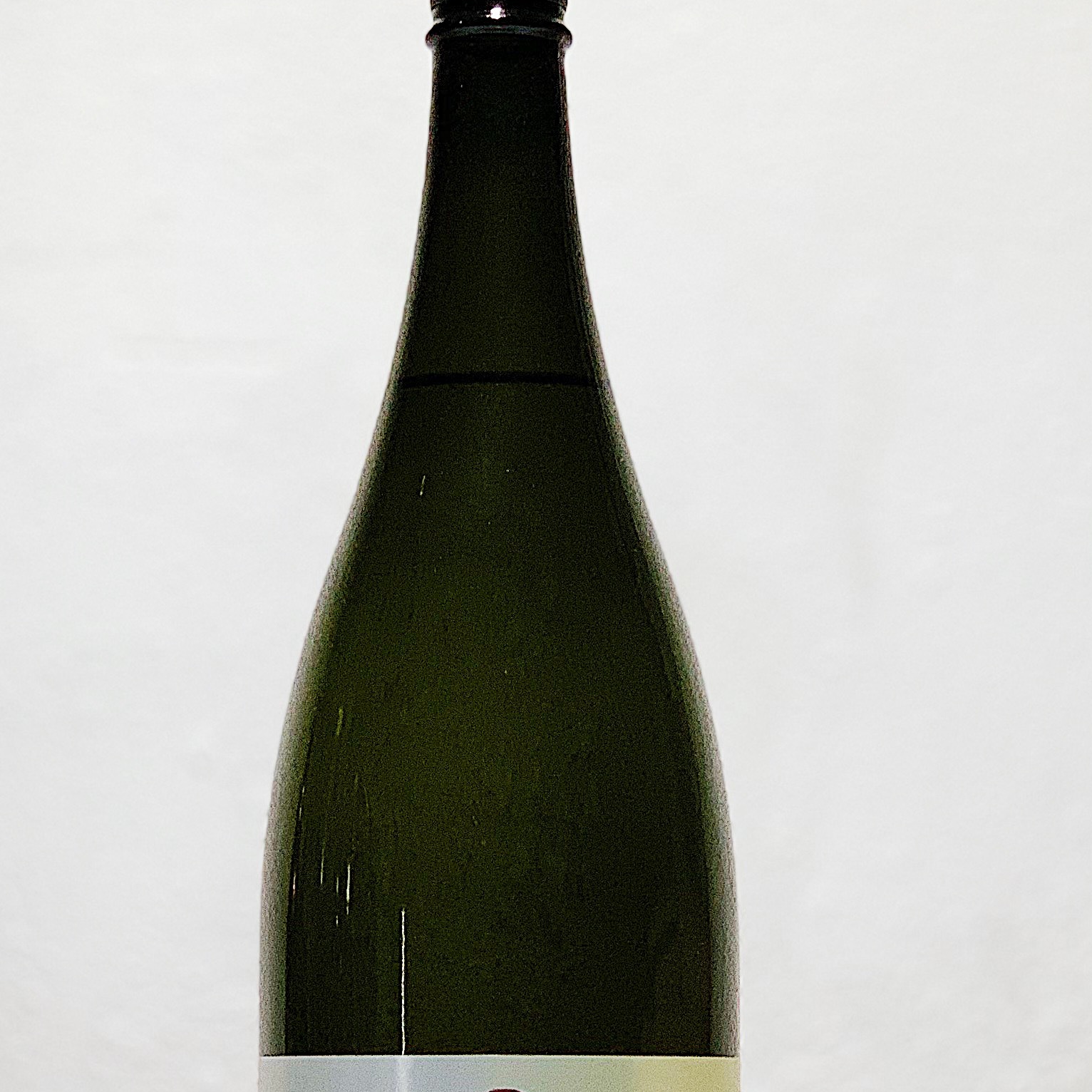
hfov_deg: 14.4
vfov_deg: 14.4
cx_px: 496
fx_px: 4319
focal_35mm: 121
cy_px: 764
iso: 80
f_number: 2.4
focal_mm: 6
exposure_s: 1/100
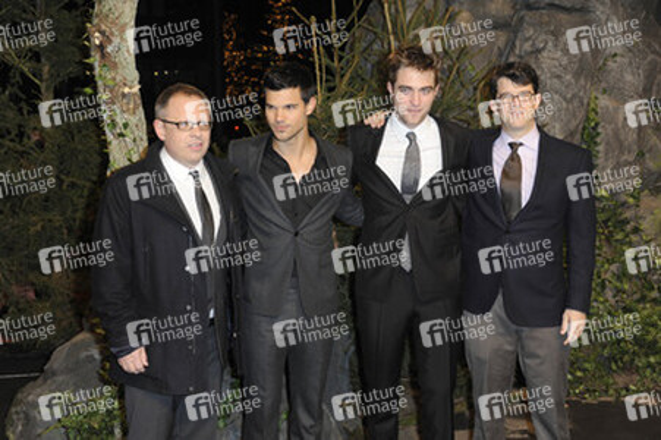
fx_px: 1027
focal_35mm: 56
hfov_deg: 35.7
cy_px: 220
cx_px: 330
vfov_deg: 24.2
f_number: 6.3
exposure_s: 1/200
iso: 640
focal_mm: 56
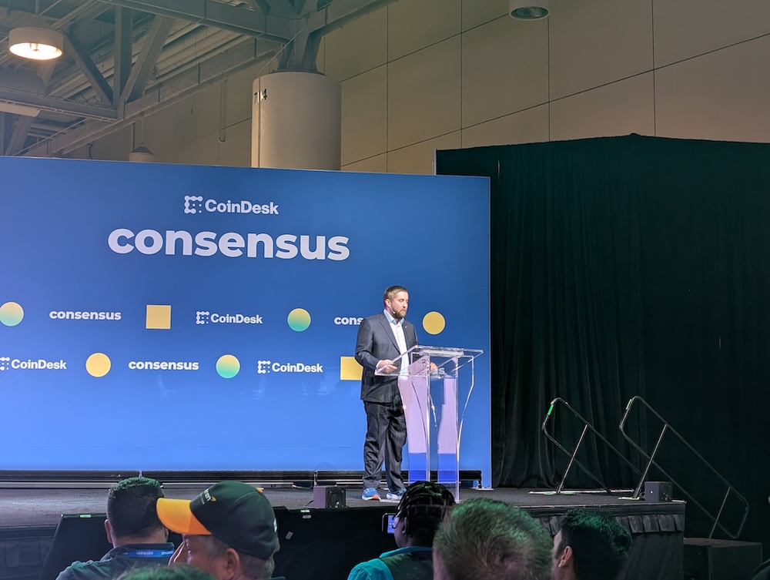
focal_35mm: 49
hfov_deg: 38.9
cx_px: 385
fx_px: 1092
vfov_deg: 29.7
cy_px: 290
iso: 82
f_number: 1.68
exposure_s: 1/39.8
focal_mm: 6.9
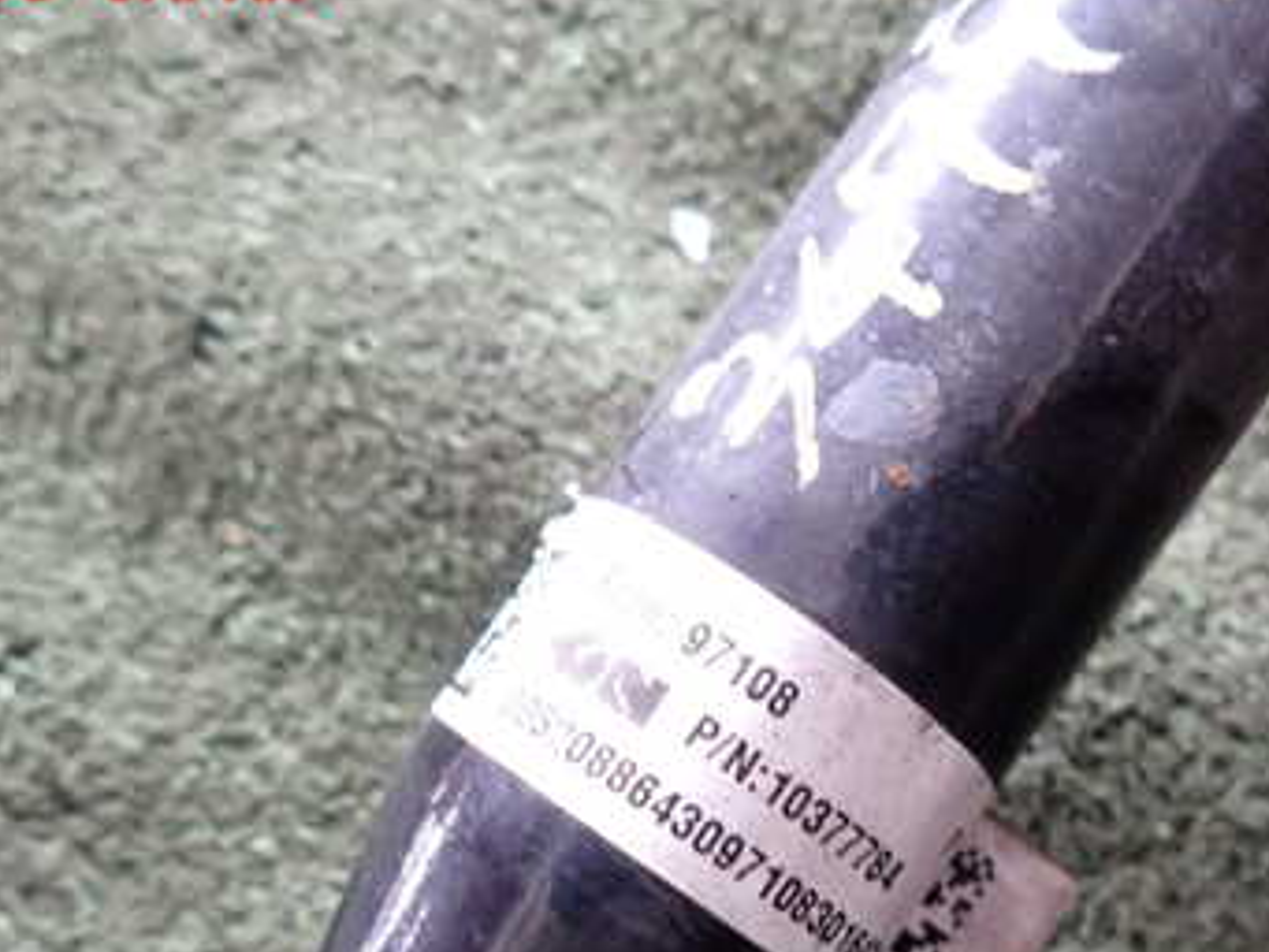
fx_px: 1614
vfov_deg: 32.0
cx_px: 744
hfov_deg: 42.8
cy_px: 766
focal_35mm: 44
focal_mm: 4.5
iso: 400
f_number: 2
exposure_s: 1/30
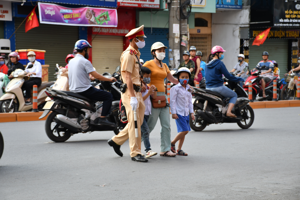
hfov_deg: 19.5
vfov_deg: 13.0
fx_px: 875
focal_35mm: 105
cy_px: 100
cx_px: 150
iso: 250
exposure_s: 1/200
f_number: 7.1
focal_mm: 70
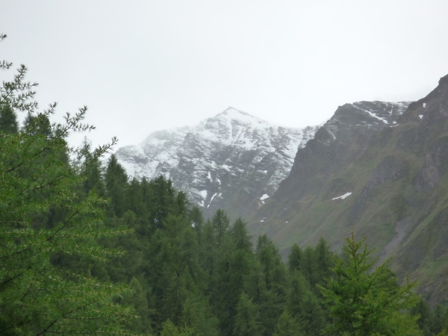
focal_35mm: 129
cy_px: 168
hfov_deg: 15.3
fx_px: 1670
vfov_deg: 11.5
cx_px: 224
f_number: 5.7
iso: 160
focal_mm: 18.9
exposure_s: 1/500
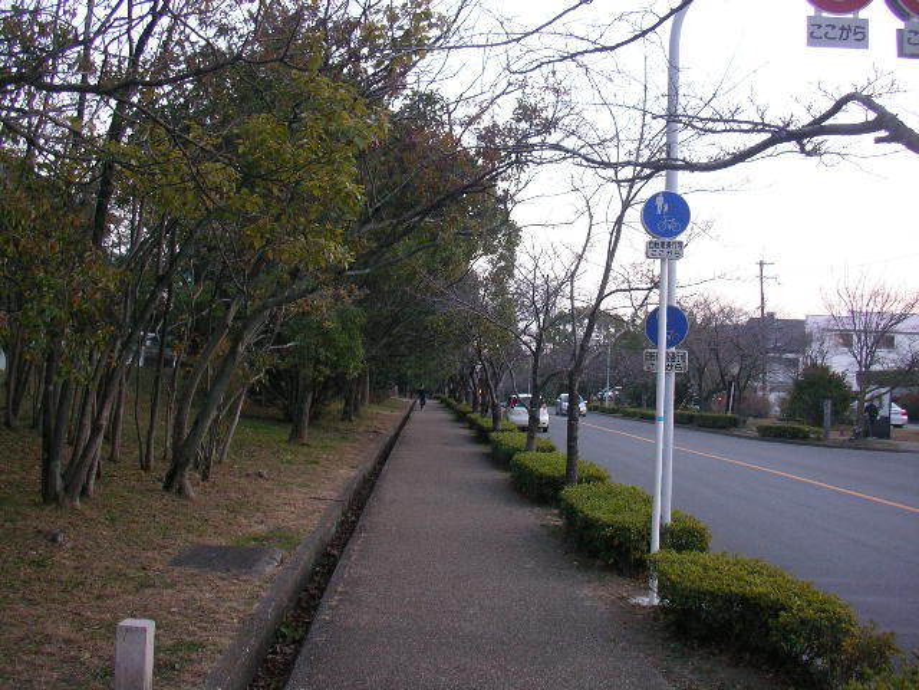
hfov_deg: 50.1
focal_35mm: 37
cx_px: 460
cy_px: 345
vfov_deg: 38.7
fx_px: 982
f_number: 2.8
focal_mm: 5.7
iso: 100
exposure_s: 1/13
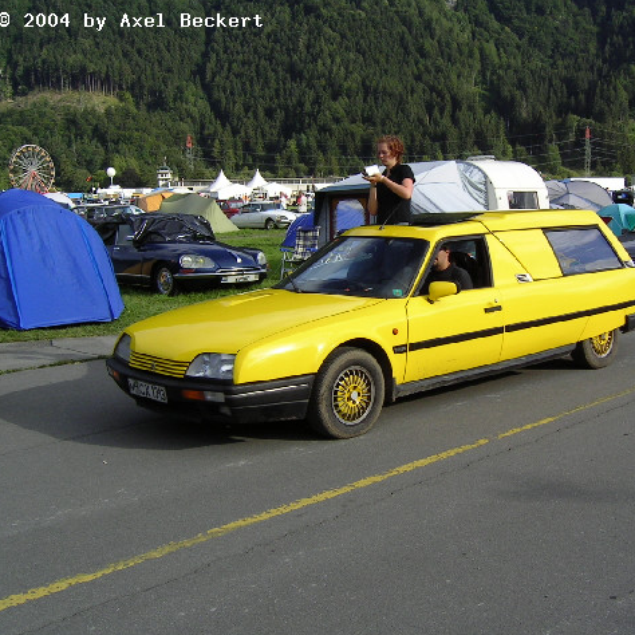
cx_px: 414
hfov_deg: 38.8
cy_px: 316
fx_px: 892
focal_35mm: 43
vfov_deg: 39.2
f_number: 4.8
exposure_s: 1/325
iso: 50
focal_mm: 5.6
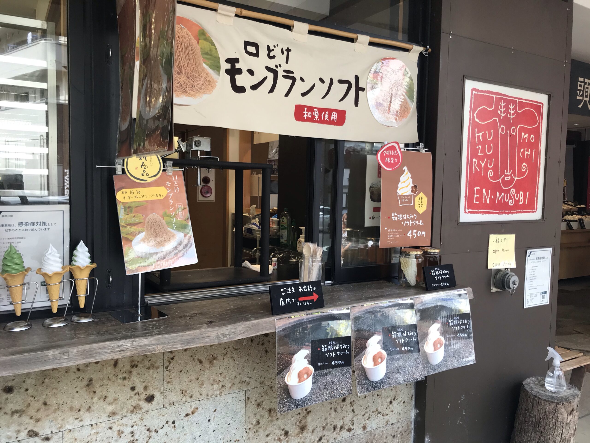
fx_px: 477
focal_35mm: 28
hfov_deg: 63.4
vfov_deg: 49.7
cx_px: 295
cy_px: 222
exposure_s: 1/127
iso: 20
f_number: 1.8
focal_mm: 3.99
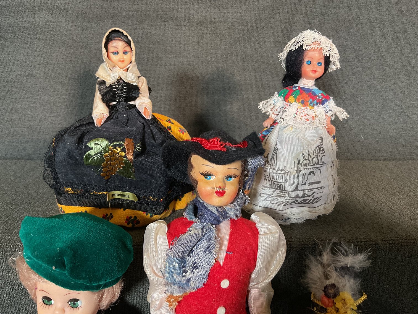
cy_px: 157
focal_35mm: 29
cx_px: 209
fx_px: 350
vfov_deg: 48.2
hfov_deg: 61.7
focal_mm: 3
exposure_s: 1/50
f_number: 1.8
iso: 64
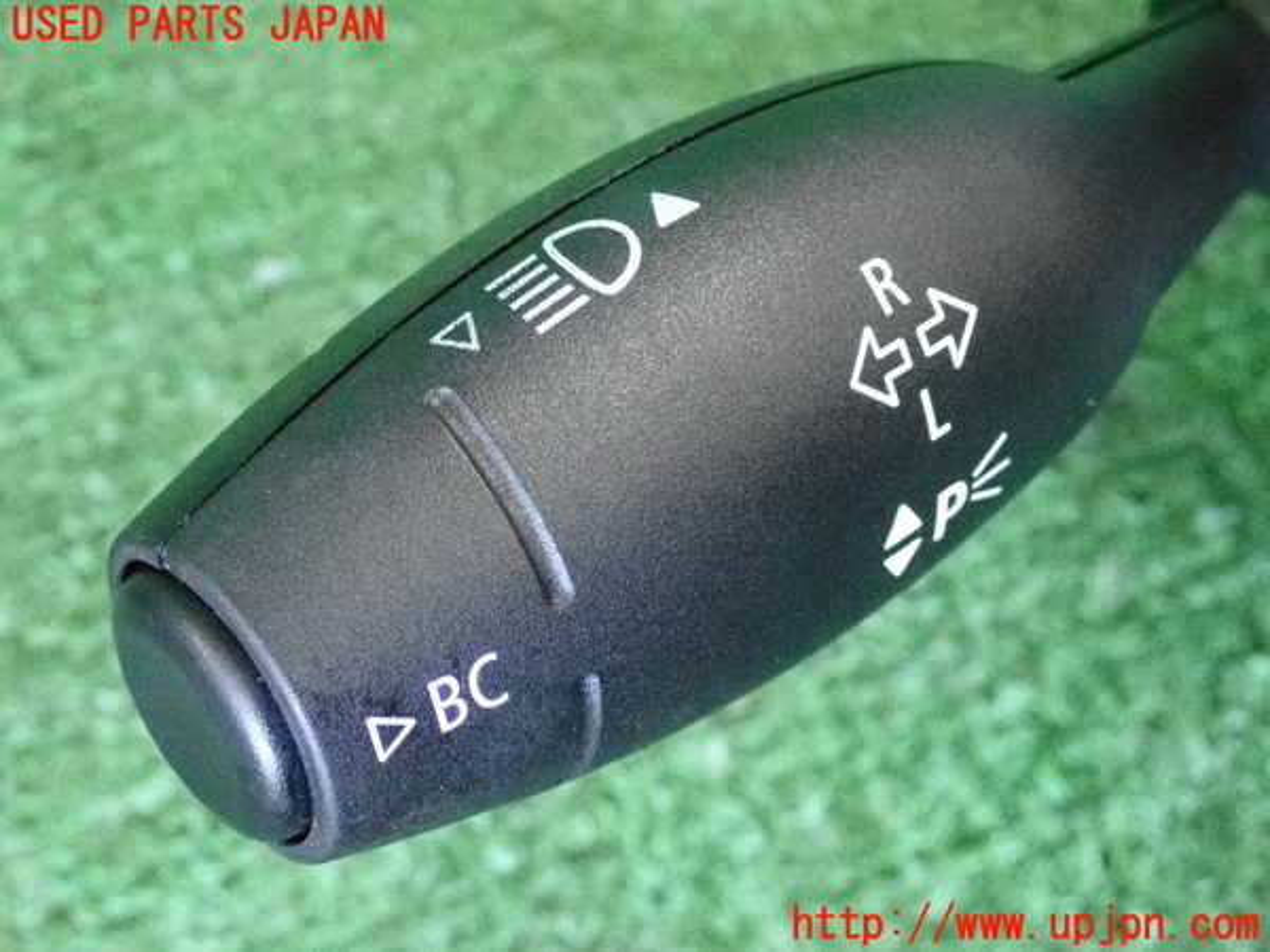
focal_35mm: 82
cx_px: 635
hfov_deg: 23.8
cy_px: 476
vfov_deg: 18.0
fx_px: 3008
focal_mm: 14.62
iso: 6400
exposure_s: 1/125
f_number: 4.3
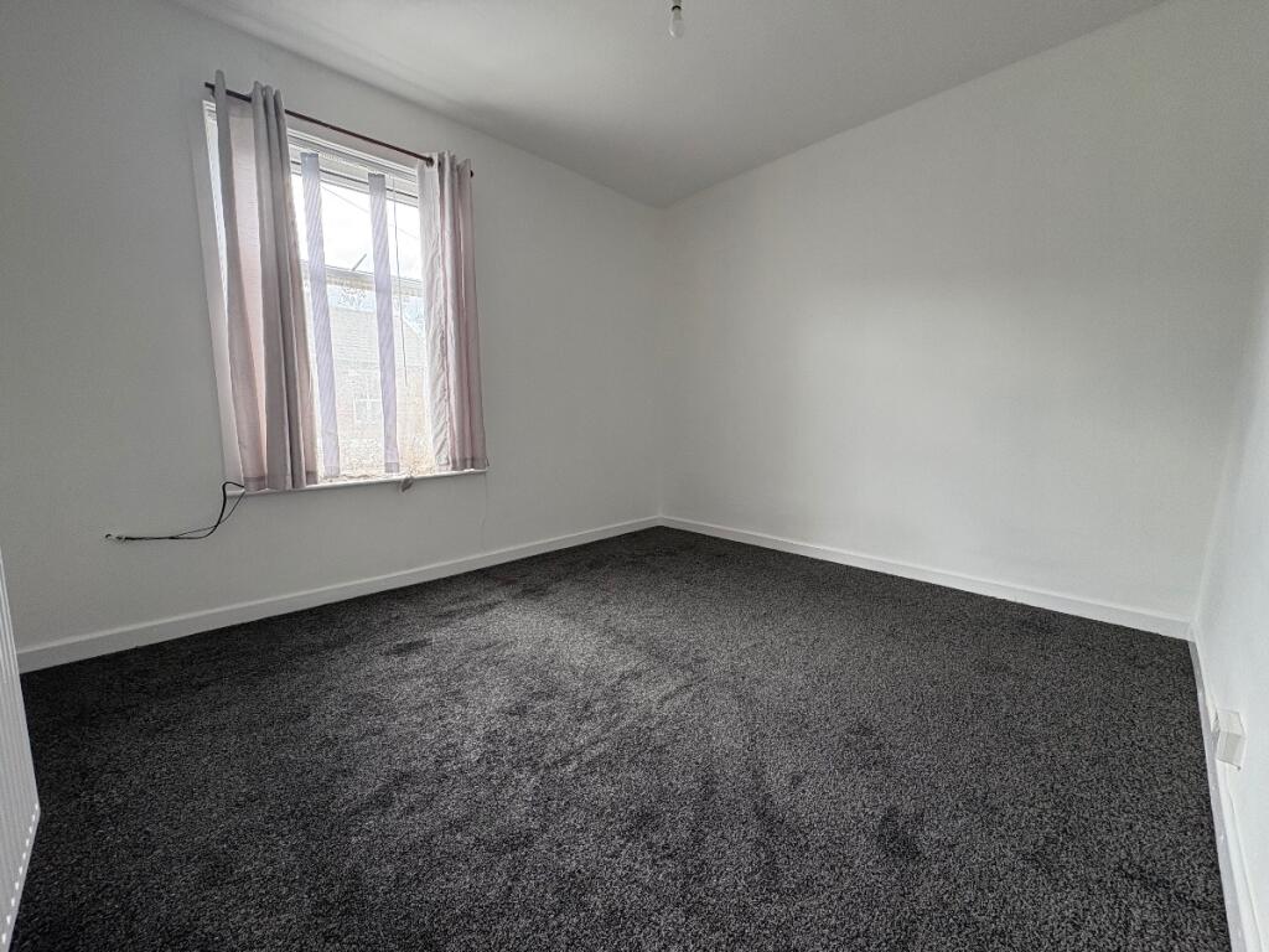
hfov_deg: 102.1
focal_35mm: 14
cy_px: 476
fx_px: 513
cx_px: 634
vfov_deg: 85.7
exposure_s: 1/99
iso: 125
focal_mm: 2.22
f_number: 2.2
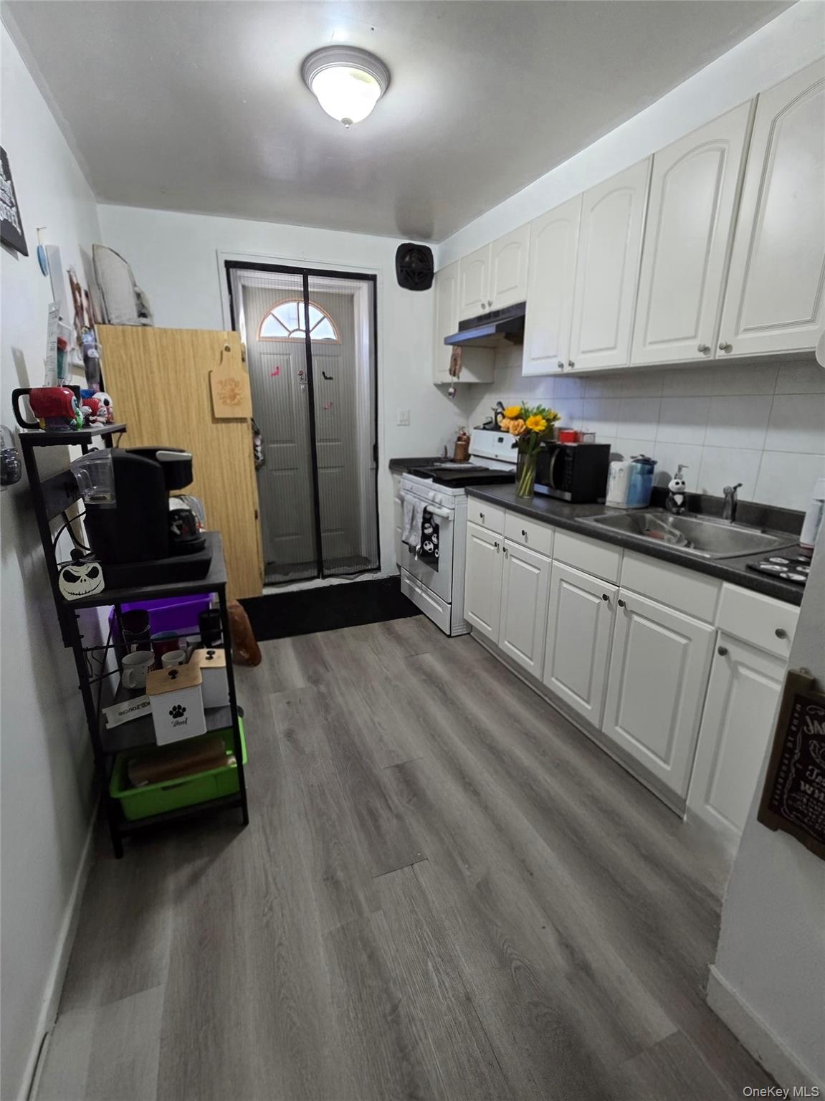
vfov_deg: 106.2
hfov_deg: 89.9
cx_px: 412
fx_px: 413
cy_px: 550
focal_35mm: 13
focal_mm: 2.2
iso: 500
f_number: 2.2
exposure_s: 1/60.2
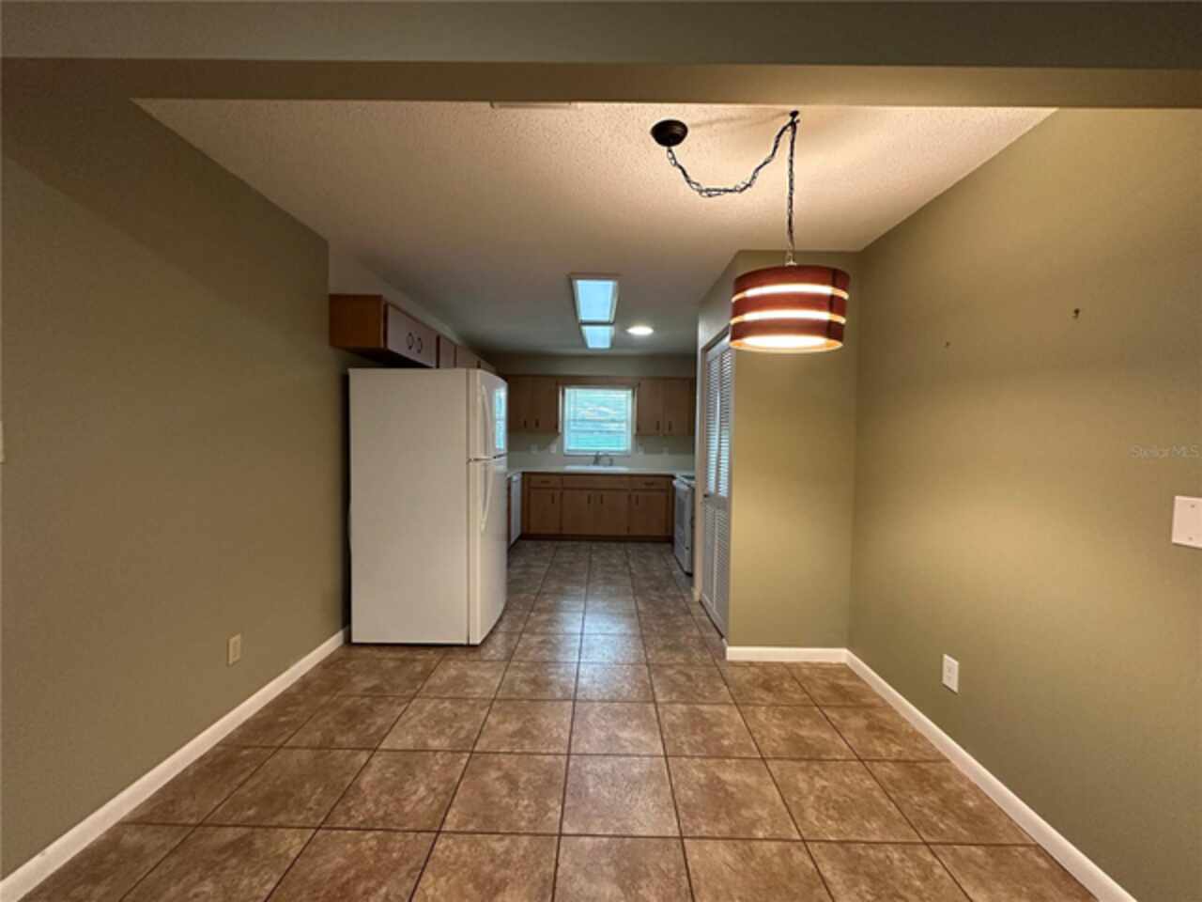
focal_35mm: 14
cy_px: 451
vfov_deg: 85.7
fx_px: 486
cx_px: 601
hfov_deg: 102.1
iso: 500
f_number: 2.2
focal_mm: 2.22
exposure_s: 1/60
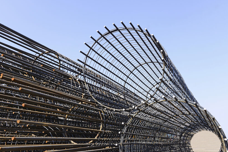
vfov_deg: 32.6
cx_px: 115
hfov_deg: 47.4
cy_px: 74
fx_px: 260
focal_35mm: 41
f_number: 9
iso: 100
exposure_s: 1/125
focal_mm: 40
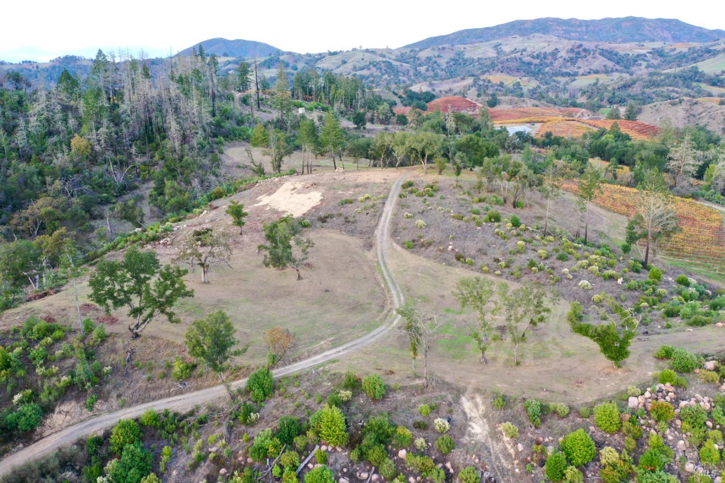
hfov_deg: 65.5
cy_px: 242
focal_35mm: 28
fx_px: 564
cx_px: 362
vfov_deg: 46.4
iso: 200
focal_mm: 10.26
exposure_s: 1/30
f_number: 6.3
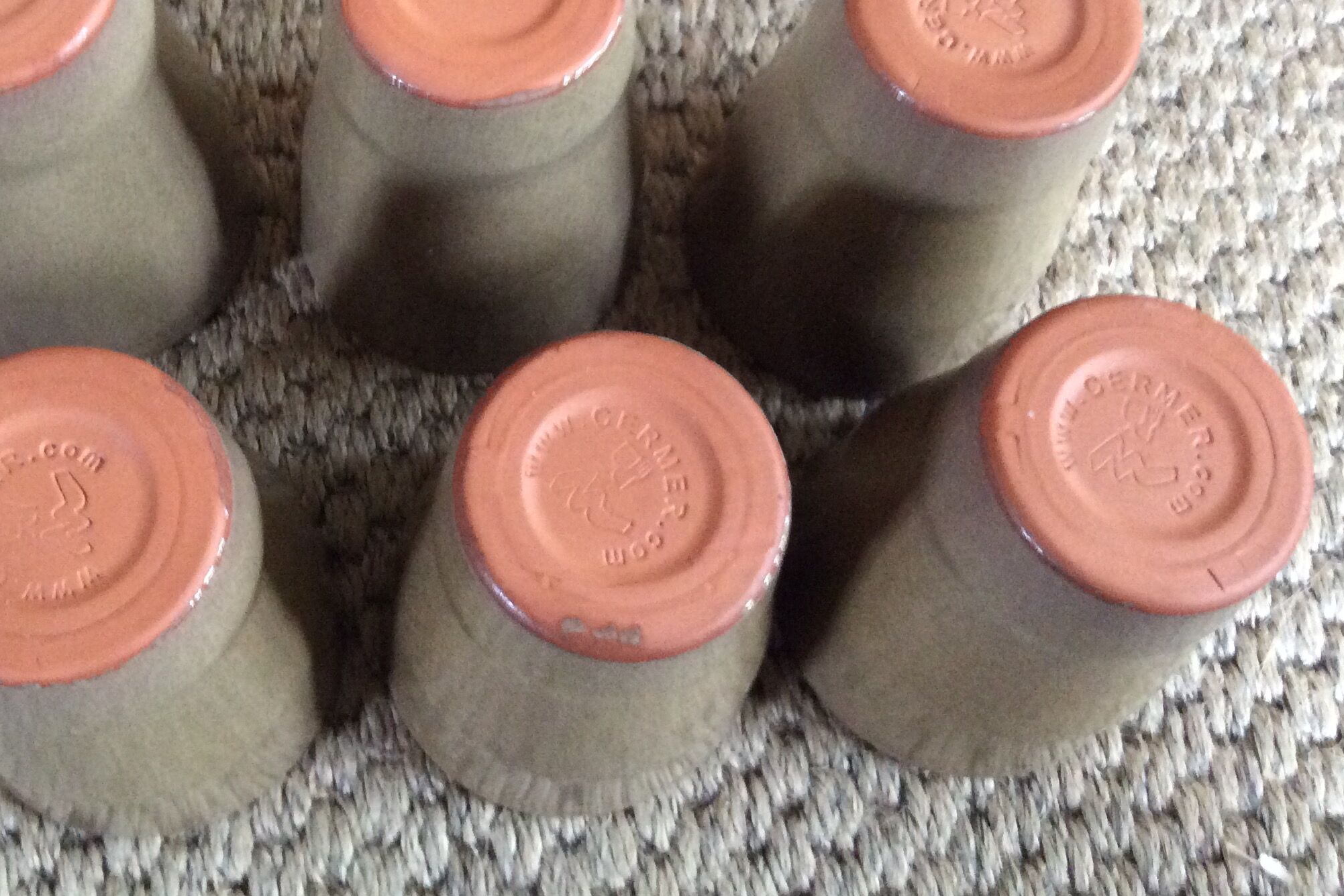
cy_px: 317
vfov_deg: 31.0
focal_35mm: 43
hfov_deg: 45.1
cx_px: 515
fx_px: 1605
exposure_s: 1/17
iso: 320
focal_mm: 3.3
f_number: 2.4
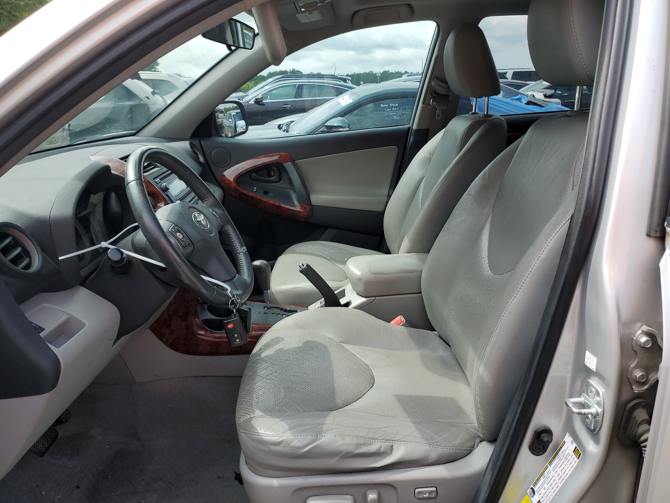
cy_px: 252
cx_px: 335
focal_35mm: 26
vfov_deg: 53.1
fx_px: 503
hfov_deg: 67.3
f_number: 1.5
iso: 50
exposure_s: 1/1429
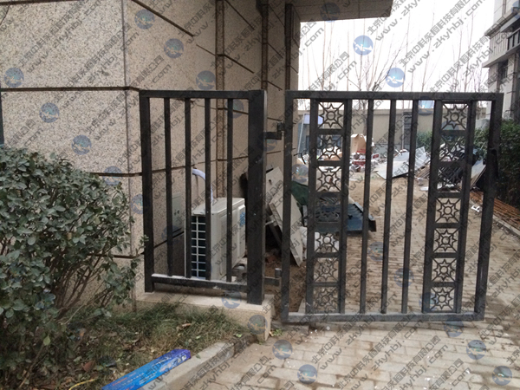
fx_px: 451
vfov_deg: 46.8
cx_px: 260
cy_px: 195
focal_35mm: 30
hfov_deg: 60.0
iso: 320
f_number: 2.2
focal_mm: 4.12
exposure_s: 1/24
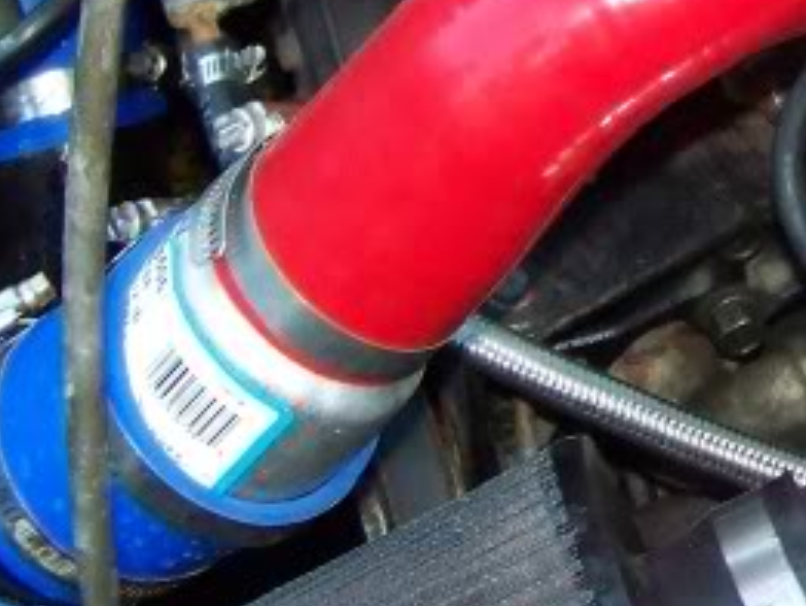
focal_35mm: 149
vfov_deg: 9.9
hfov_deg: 12.7
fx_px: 3471
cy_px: -46
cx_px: 1106
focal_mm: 6.3
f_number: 2.8
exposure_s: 1/30
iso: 200
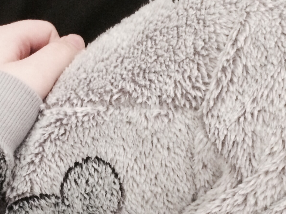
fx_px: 661
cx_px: 76
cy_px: 188
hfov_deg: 24.2
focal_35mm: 80
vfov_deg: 18.2
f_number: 2.2
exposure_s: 1/17
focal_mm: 4.15
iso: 400
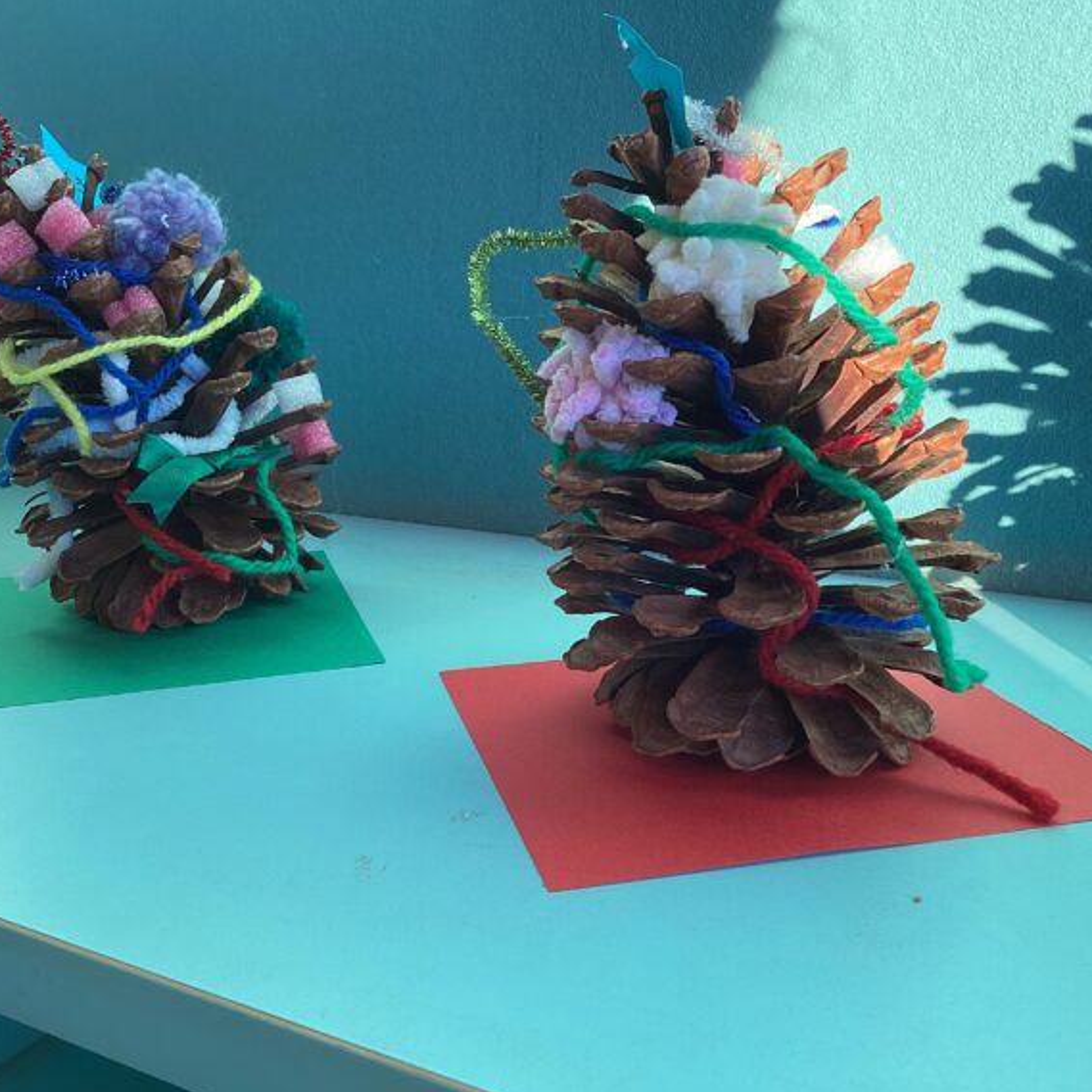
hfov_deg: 44.9
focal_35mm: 37
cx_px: 539
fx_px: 1321
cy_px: 547
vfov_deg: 44.9
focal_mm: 3.3
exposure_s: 1/120
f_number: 2.4
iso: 50
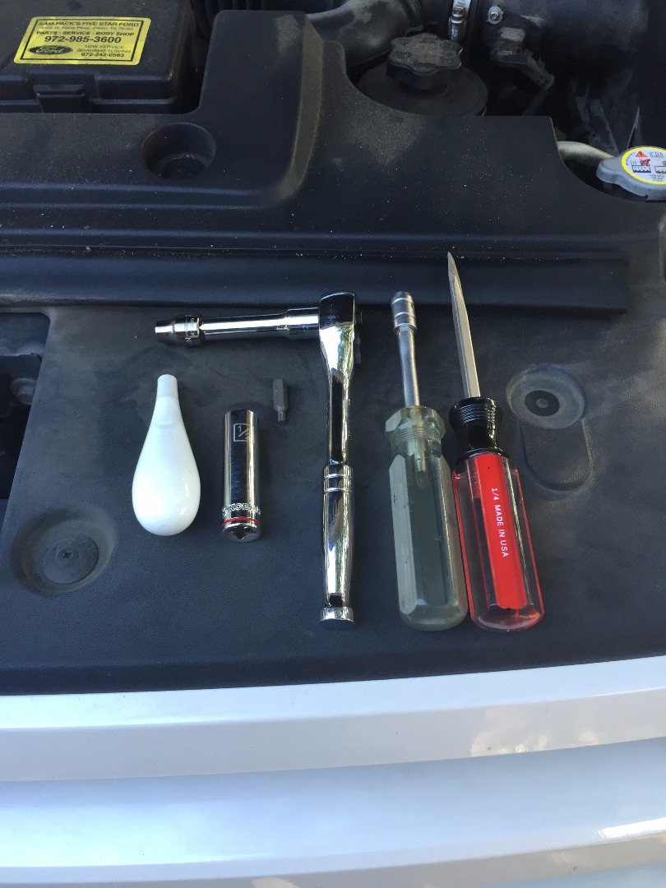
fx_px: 744
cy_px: 444
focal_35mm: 29
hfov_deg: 48.2
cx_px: 333
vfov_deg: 61.7
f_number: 2.2
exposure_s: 1/40
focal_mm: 4.15
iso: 32
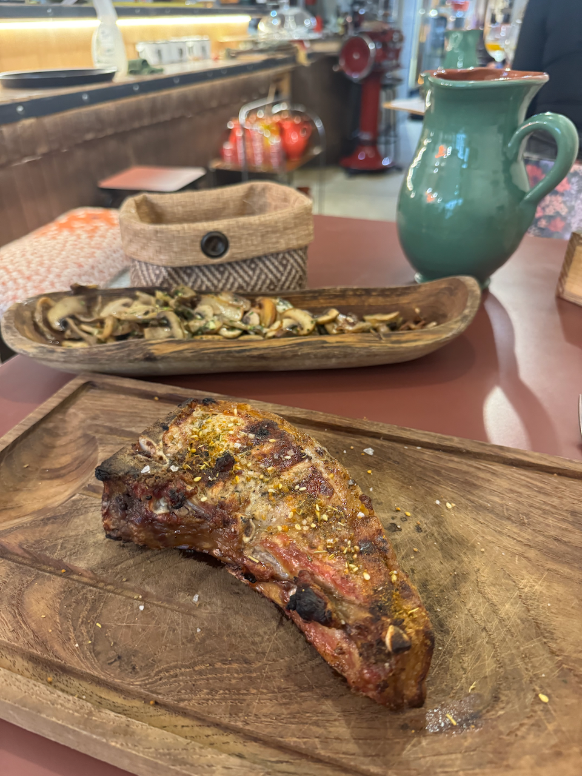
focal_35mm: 24
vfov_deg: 71.6
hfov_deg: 56.8
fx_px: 538
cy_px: 388
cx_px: 291
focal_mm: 6.76
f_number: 1.78
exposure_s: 1/50
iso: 640
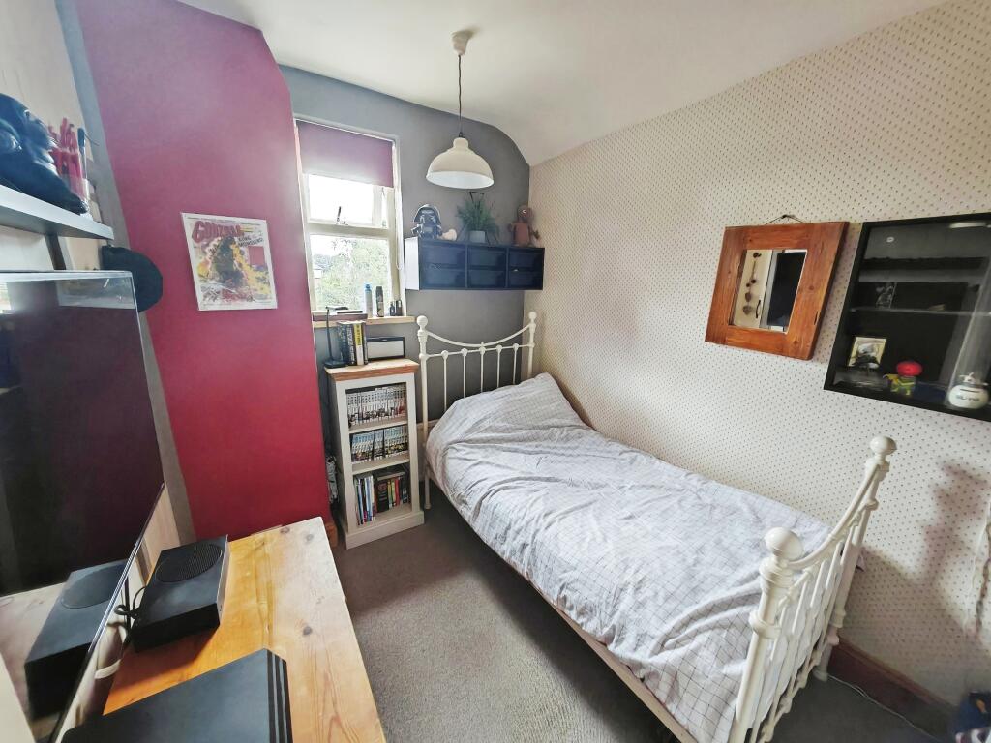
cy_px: 372
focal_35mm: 13
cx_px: 496
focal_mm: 1.82
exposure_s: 1/33
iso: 1000
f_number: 2
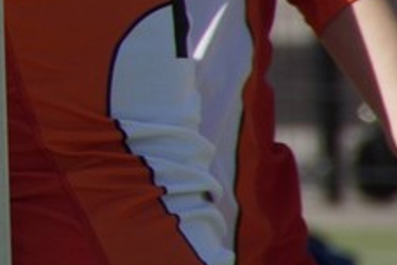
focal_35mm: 1704
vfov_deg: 0.8
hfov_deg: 1.2
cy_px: -208
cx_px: -427
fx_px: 18790
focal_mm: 250
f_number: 9
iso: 200
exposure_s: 1/500
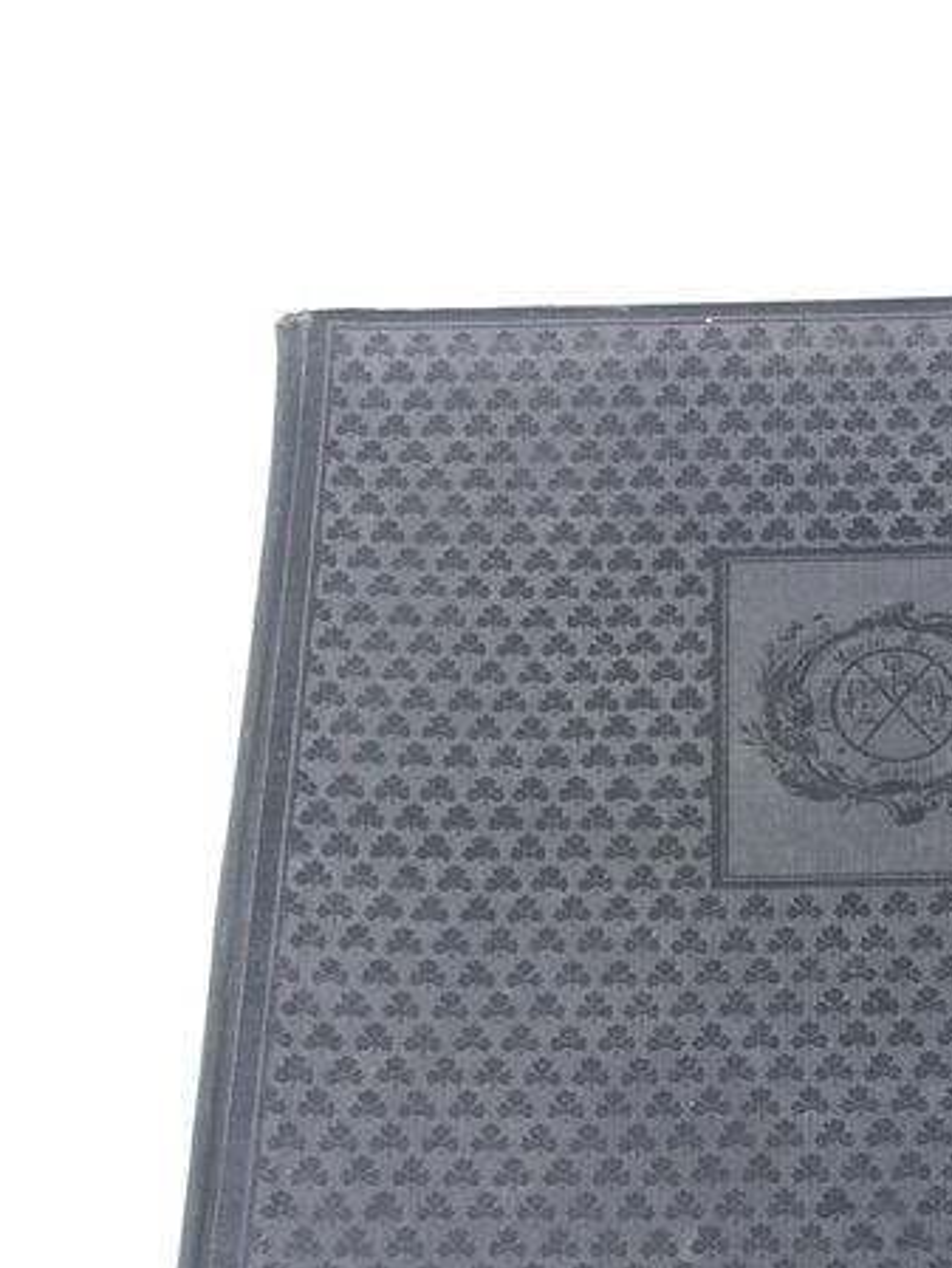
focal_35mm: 69
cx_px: 811
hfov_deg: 21.0
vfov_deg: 27.4
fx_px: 2529
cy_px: 1065
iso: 32
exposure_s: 1/100
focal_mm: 3.3
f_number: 2.4
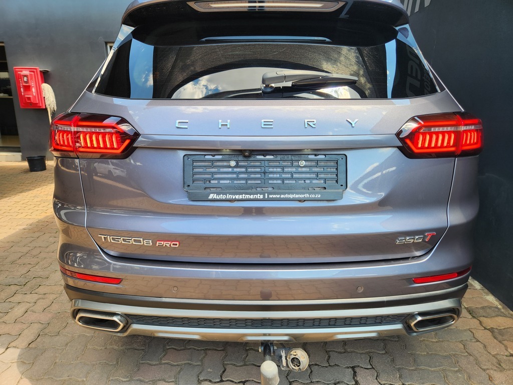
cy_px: 192
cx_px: 256
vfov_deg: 58.9
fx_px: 341
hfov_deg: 73.9
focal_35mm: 23
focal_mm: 5.4
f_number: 1.8
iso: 25
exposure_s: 1/180
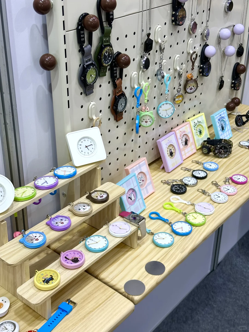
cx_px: 124
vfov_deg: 39.7
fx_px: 460
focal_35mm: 48
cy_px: 166
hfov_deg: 30.3
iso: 50
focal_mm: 6.86
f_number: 1.78
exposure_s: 1/182
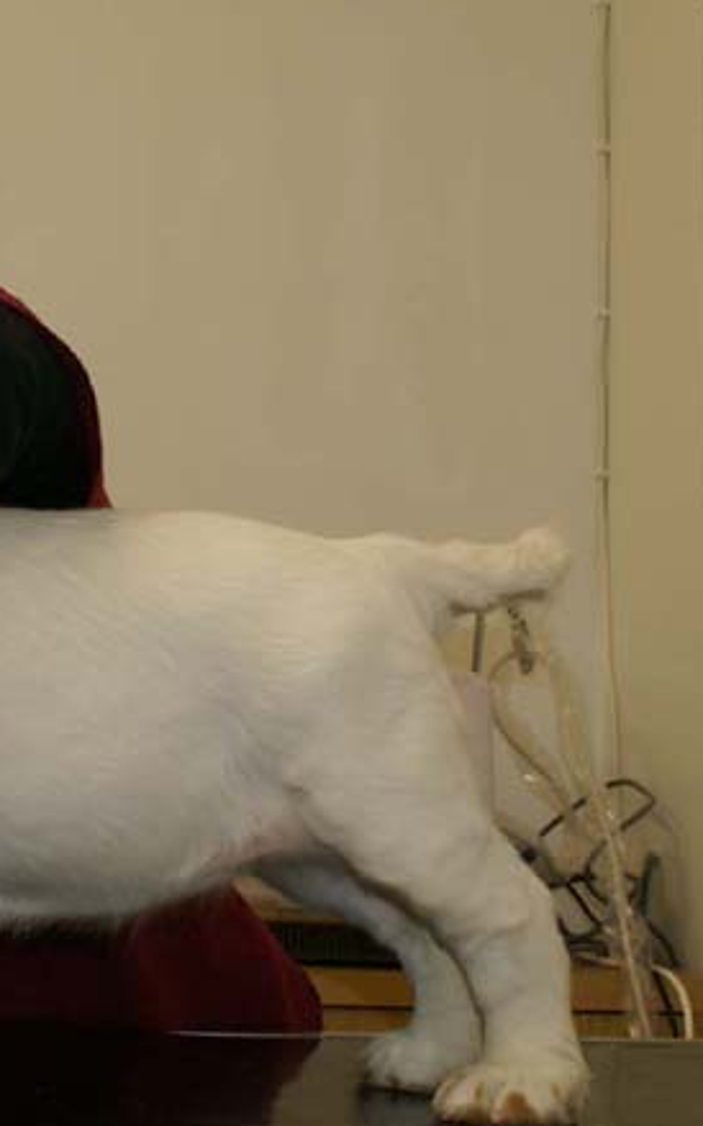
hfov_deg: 16.3
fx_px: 2393
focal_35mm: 78
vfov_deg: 26.5
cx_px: -26
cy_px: 576
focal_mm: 28
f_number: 5.6
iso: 400
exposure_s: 1/60
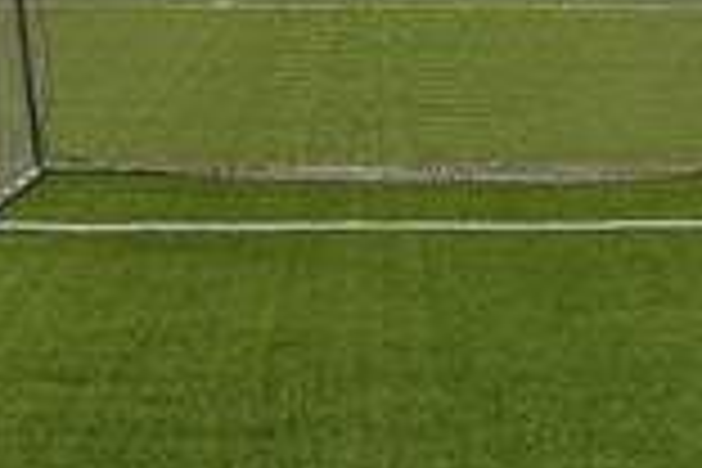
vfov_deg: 10.0
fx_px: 2632
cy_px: -104
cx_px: 356
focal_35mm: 135
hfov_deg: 15.2
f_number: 13
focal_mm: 50
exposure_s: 1/250
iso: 200
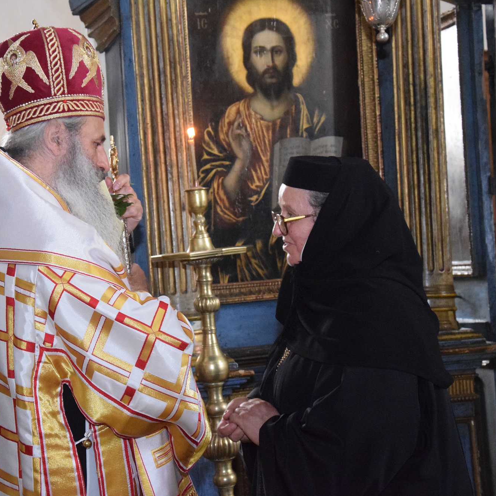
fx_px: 1248
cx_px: 209
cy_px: 247
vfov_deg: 22.5
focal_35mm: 77
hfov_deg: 22.5
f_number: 5
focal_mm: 40
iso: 6400
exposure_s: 1/100
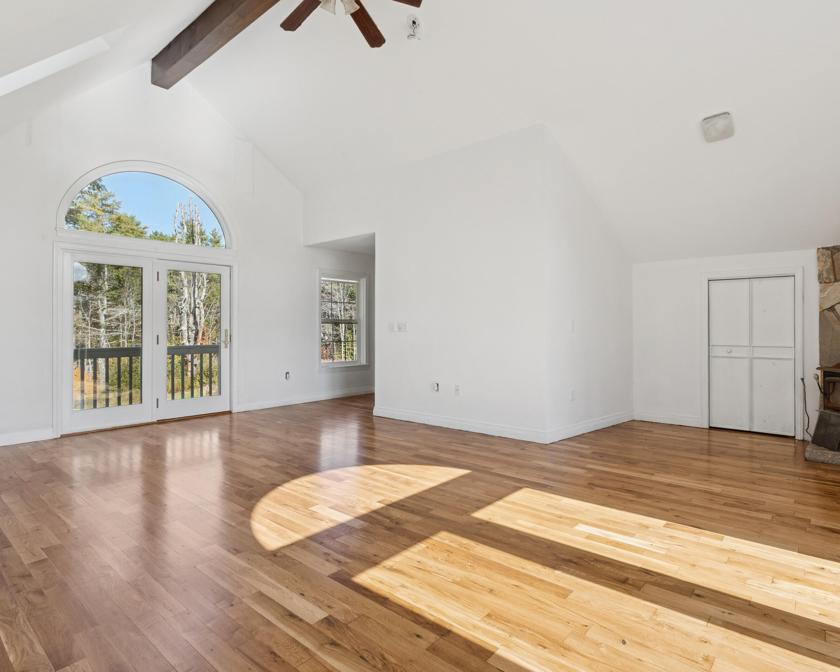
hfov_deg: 82.9
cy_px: 327
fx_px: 472
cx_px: 471
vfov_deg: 70.8
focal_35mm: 19
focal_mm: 16
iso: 320
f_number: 7.1
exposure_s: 1/160
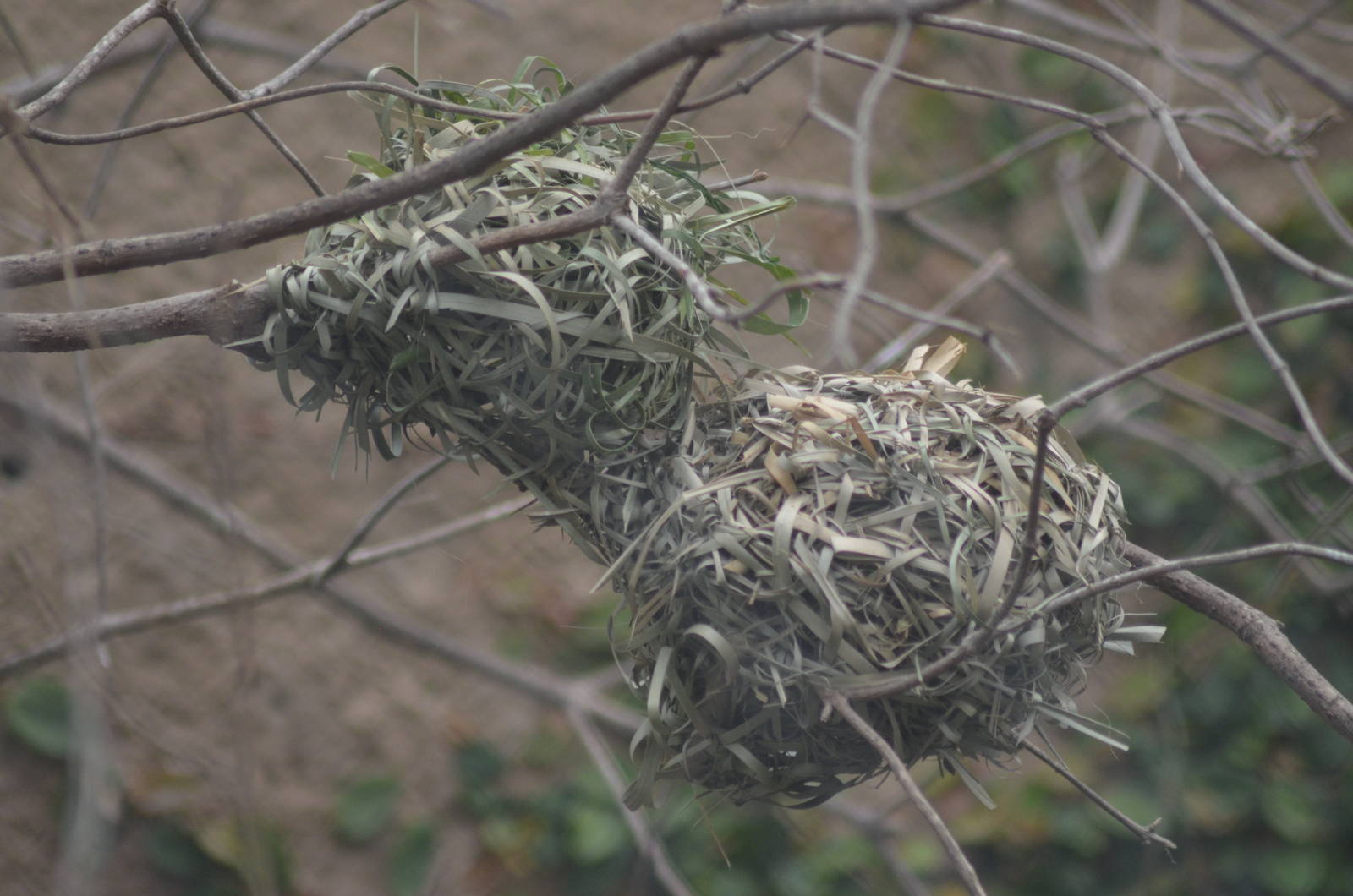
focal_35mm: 450
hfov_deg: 4.6
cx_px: 676
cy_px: 448
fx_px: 16879
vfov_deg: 3.0
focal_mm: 300
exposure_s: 1/1000
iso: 800
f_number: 5.6
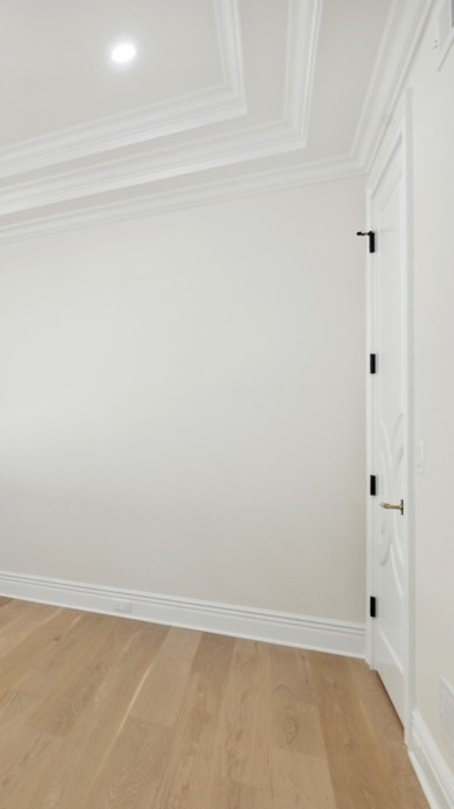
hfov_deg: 37.4
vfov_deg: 76.3
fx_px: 514
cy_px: 407
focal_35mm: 24
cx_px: -77
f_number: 10
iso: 200
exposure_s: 1/50
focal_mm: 10
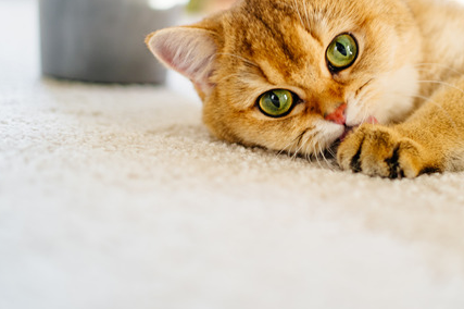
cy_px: 85
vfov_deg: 21.1
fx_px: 824
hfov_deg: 31.0
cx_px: 334
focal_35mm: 64
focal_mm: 35
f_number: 2
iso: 250
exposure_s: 1/320
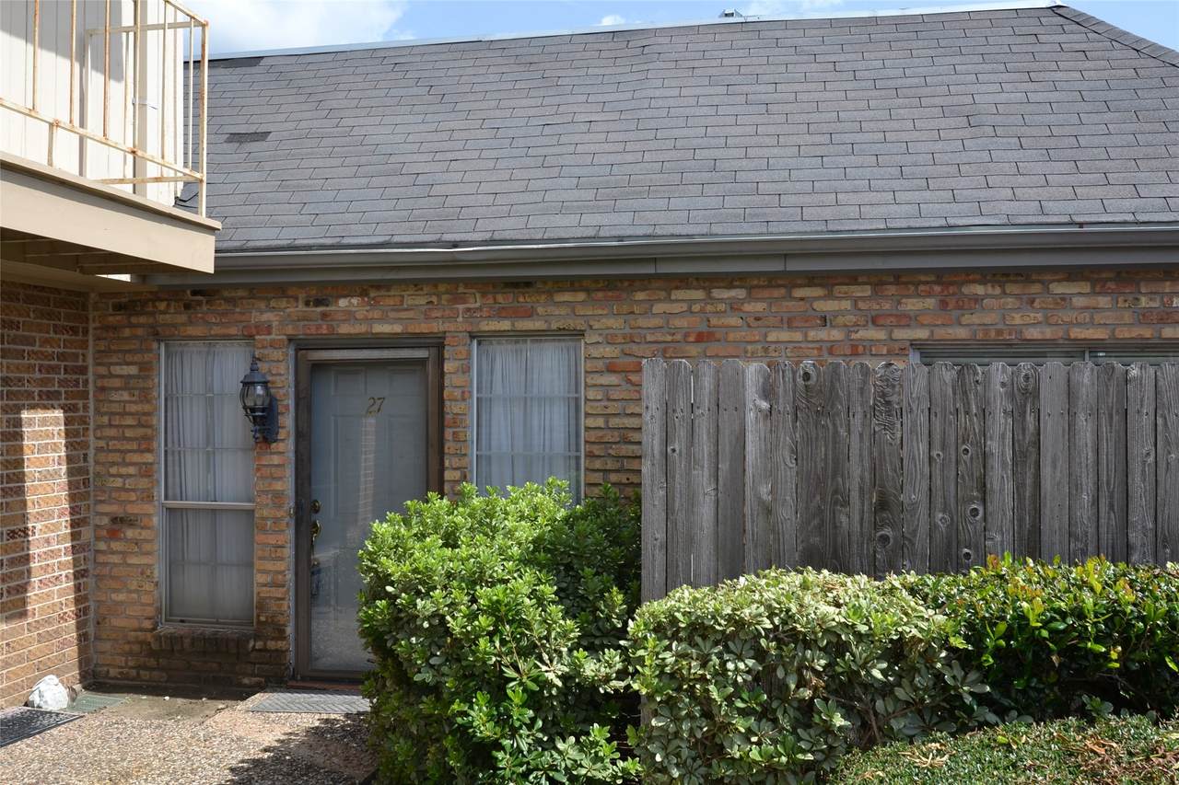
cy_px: 392
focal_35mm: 30
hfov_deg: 61.9
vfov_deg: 43.6
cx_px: 590
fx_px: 982
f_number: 7.1
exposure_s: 1/200
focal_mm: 20
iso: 100
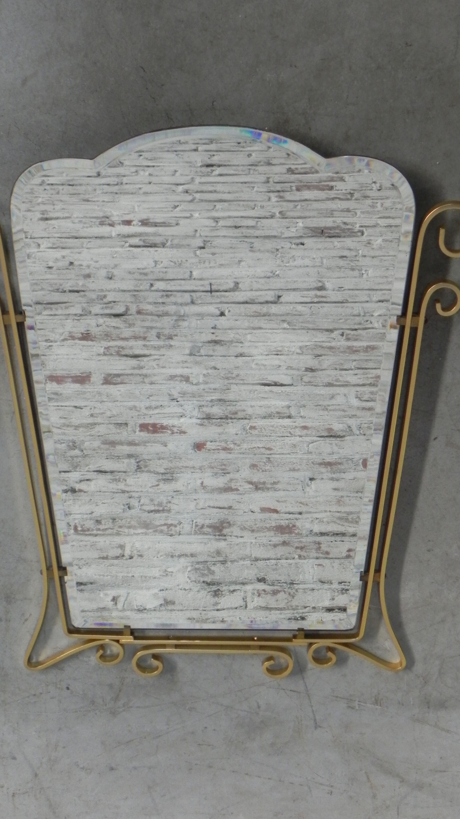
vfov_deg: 35.4
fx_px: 1280
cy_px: 425
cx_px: 219
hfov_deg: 20.4
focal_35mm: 59
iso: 344
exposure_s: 1/30
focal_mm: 9.2
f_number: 3.5
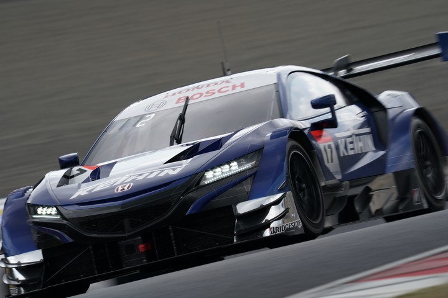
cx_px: 224
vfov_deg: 2.3
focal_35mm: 600
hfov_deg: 3.4
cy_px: 149
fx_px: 7466
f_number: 16
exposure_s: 1/80
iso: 200
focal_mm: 600
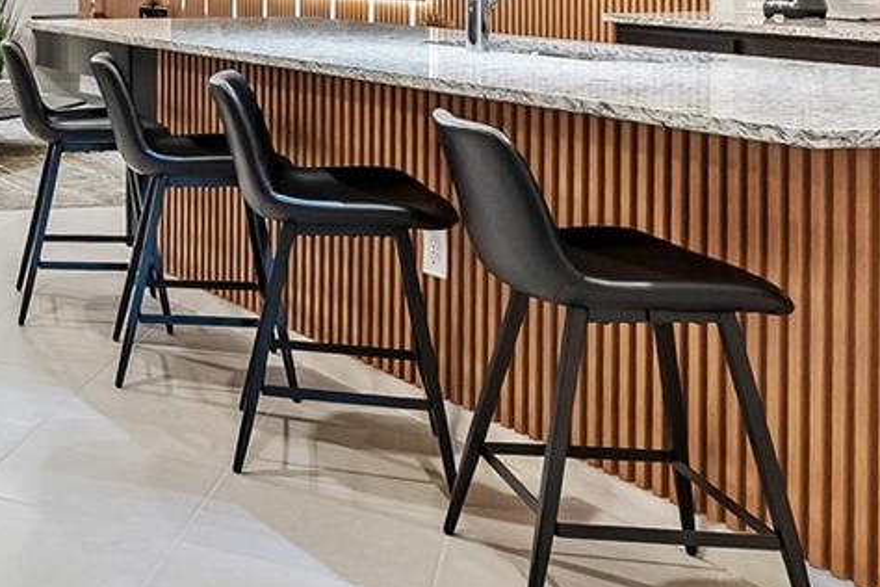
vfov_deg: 24.0
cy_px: 11
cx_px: -304
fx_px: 1320
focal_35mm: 54
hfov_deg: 28.9
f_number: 5
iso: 400
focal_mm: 16
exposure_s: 1/3
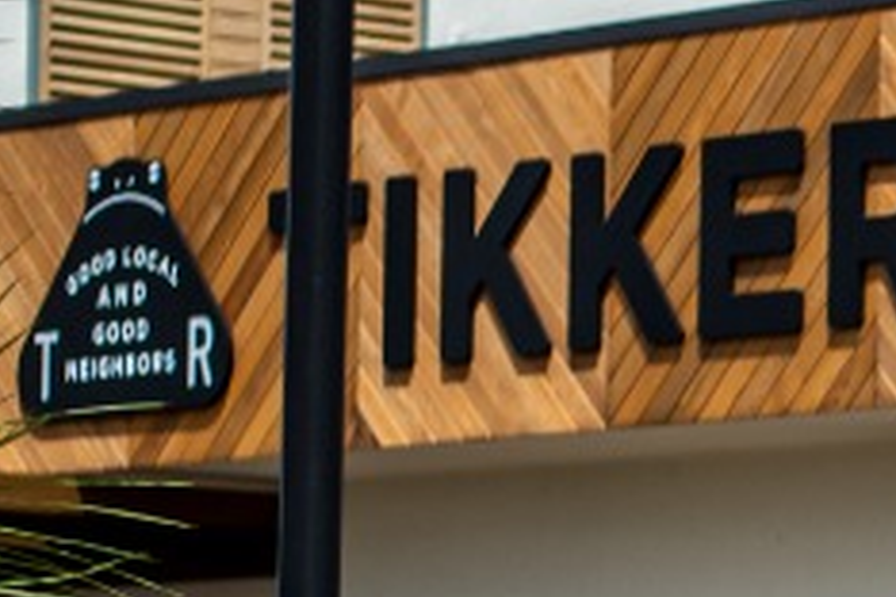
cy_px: 767
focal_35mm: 273
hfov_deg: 7.3
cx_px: 1729
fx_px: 6794
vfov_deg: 5.0
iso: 100
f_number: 1.8
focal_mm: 50
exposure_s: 1/4000
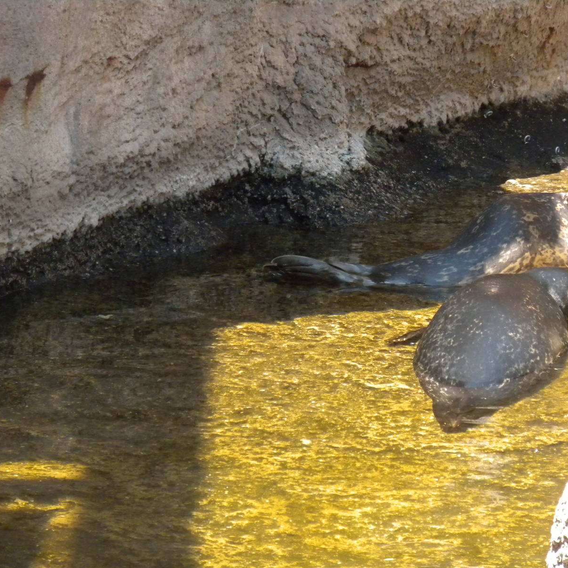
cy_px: 284
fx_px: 5217
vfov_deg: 6.2
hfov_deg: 6.2
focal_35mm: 281
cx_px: 370
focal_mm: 42.1
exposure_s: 1/377
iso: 400
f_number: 5.2
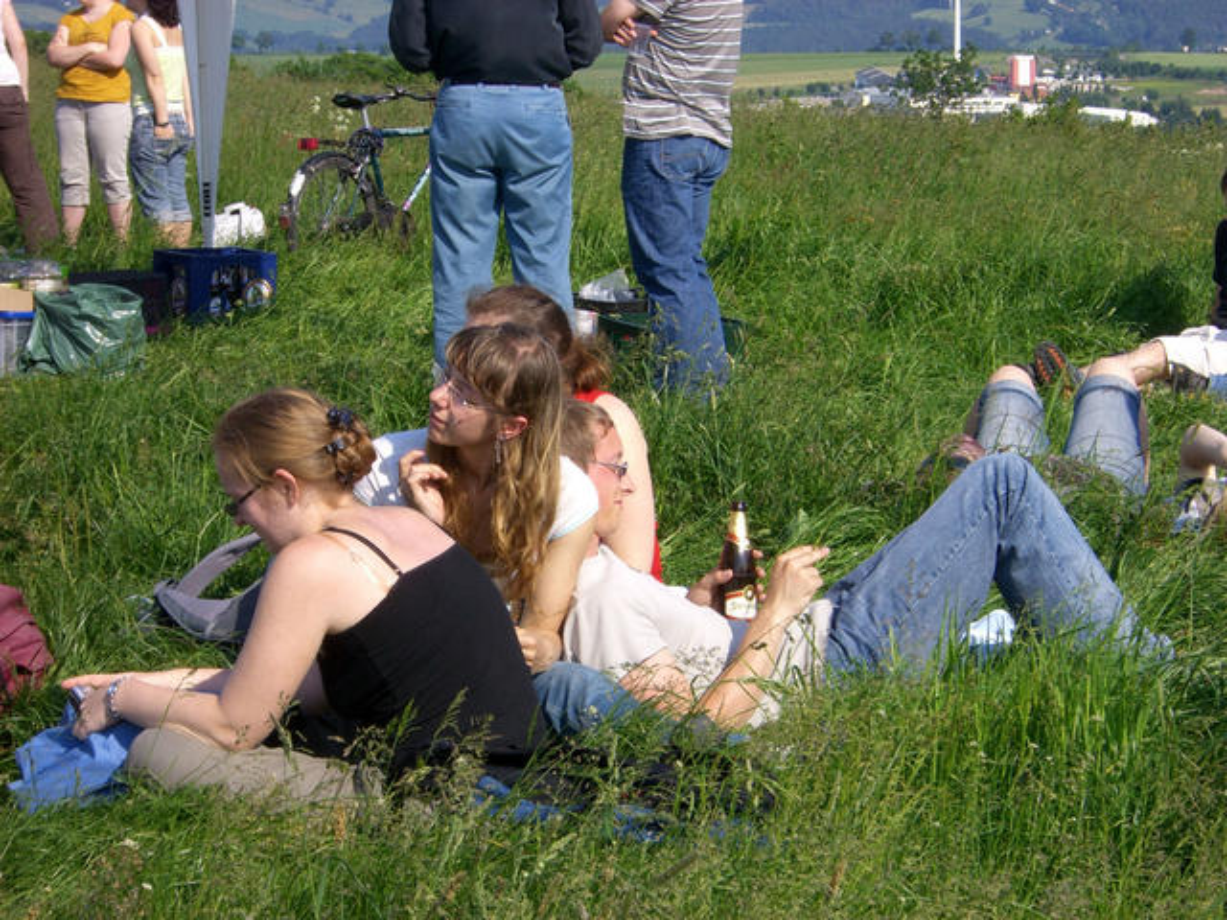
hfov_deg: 17.3
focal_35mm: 114
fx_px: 4041
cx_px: 614
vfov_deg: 13.0
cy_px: 460
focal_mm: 18.6
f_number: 8.3
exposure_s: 1/160
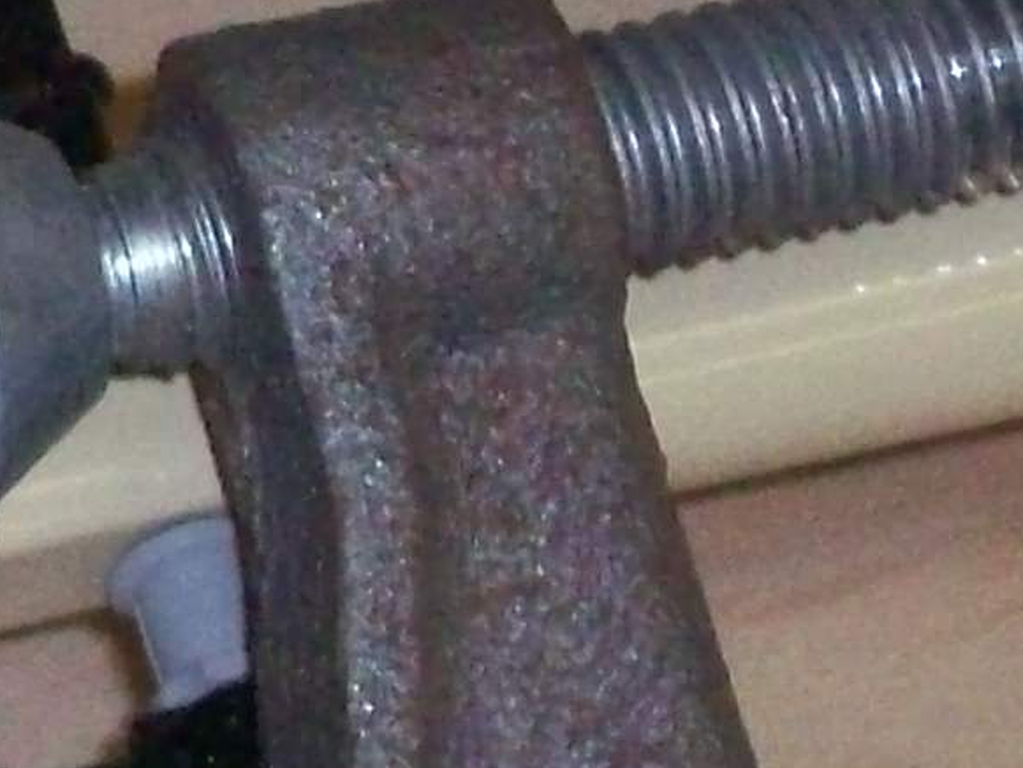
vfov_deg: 3.7
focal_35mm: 405
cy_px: 800
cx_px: -924
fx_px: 11971
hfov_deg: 4.8
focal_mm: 12.8
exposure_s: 1/204
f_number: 4.2
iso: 400
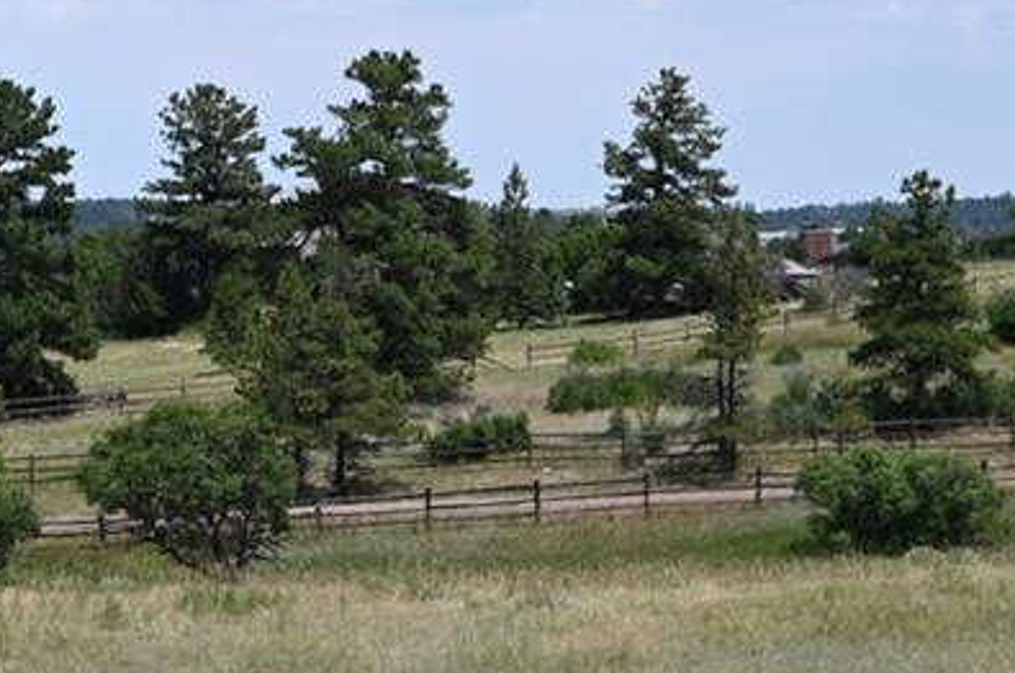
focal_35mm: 162
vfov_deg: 8.3
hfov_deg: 12.6
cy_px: 877
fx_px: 4560
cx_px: 128
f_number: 7.1
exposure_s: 1/400
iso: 100
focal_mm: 40
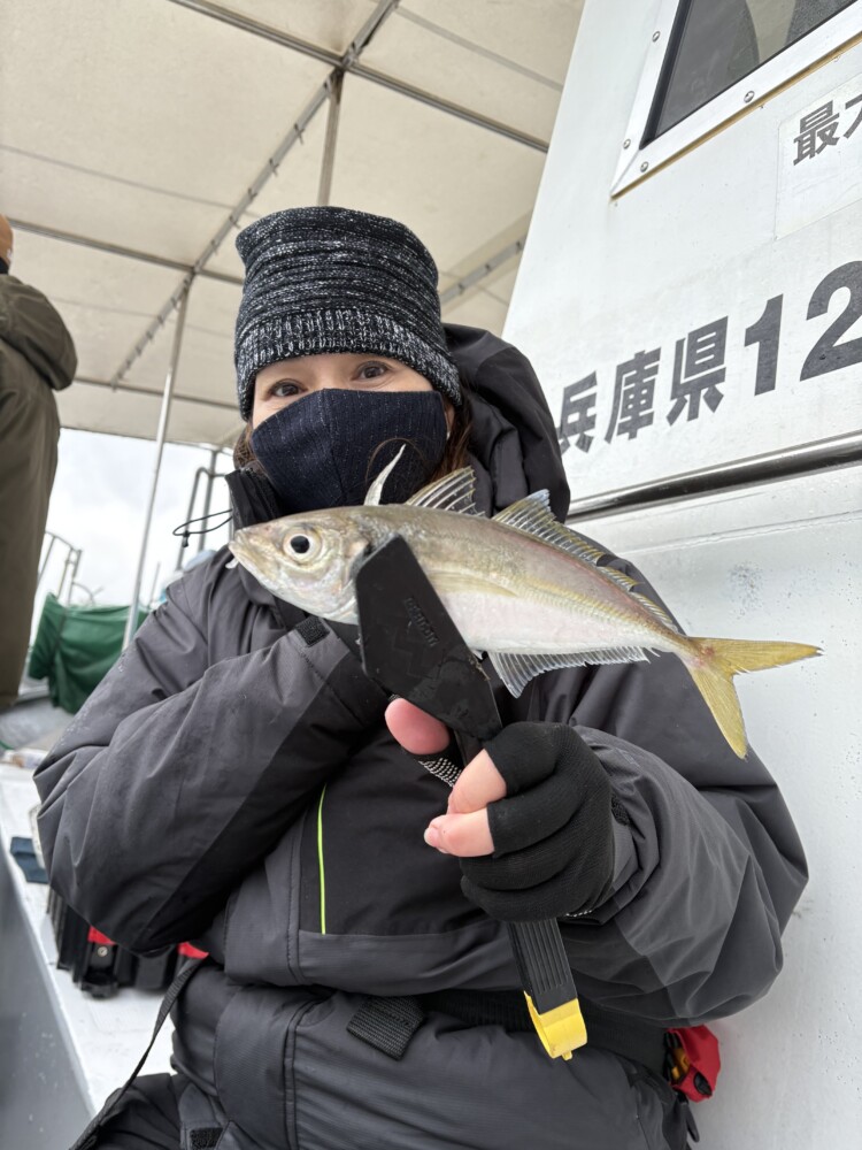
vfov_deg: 67.3
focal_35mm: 26
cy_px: 575
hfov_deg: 53.1
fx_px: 863
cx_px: 431
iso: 64
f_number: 1.6
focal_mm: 5.96
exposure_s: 1/241
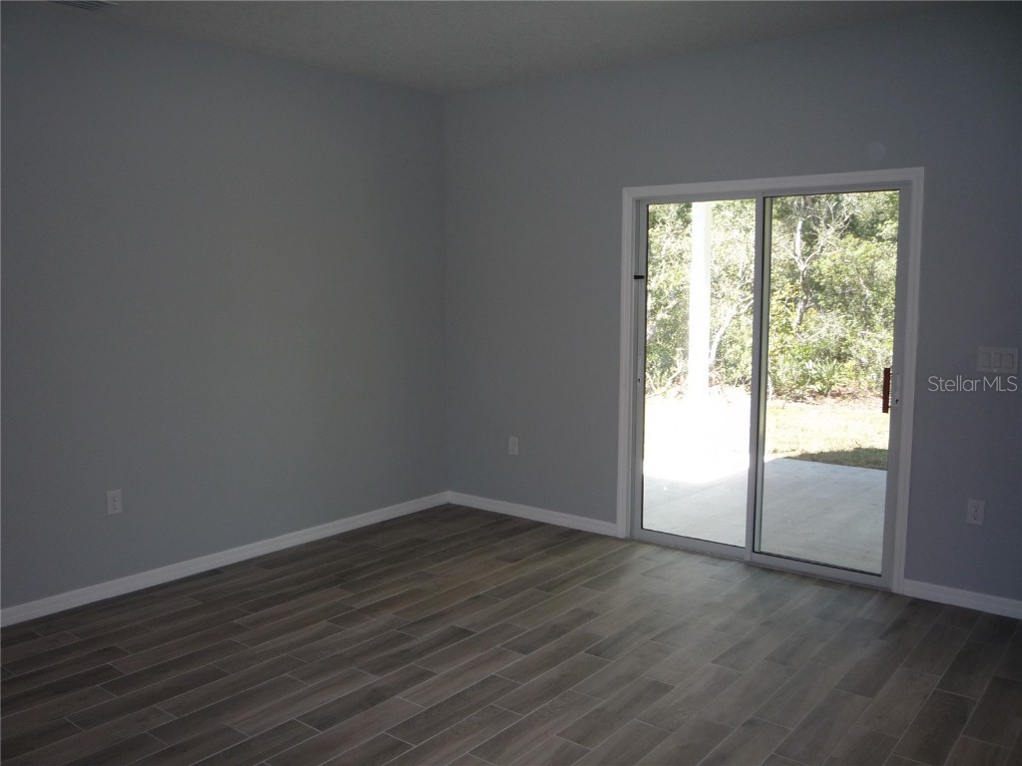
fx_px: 886
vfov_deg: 46.8
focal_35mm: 30
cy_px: 383
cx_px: 511
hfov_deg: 60.0
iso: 100
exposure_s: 1/50
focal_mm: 5.2
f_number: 3.3
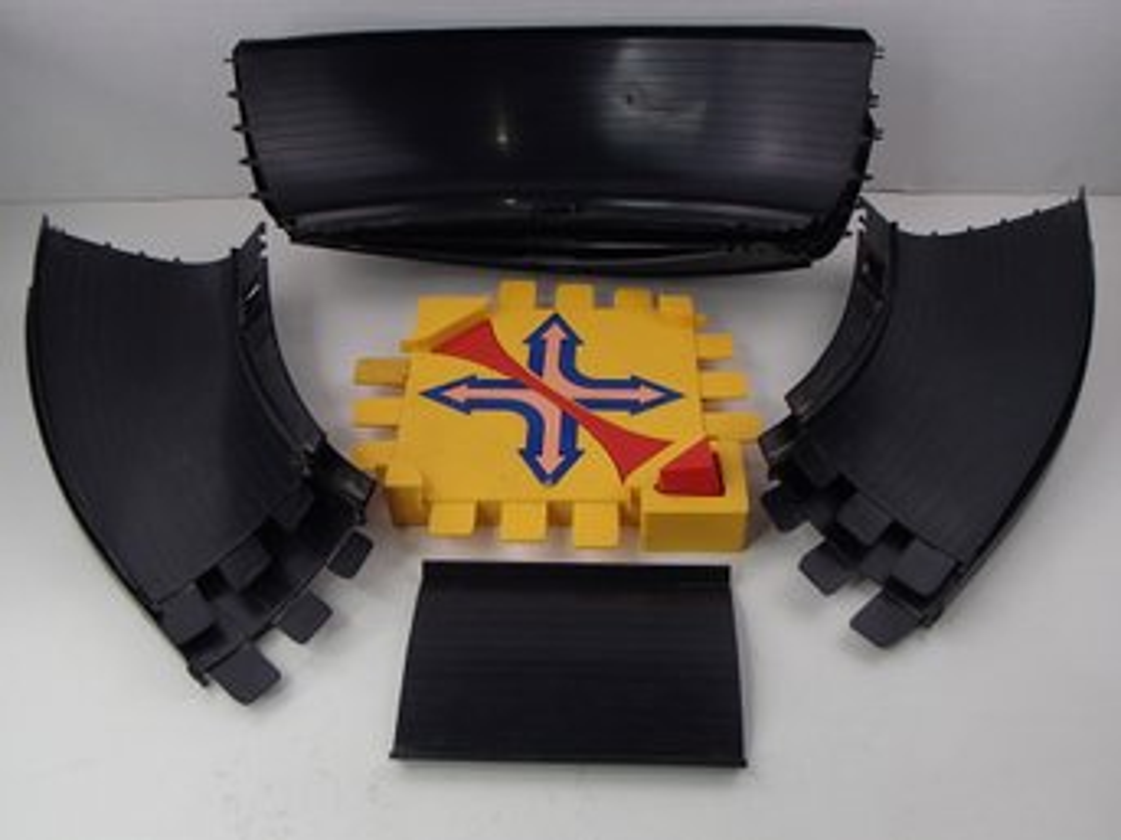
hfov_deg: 50.2
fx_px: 1198
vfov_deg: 38.6
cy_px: 420
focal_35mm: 37
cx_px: 560
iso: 200
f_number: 4.7
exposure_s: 1/160
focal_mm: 6.64
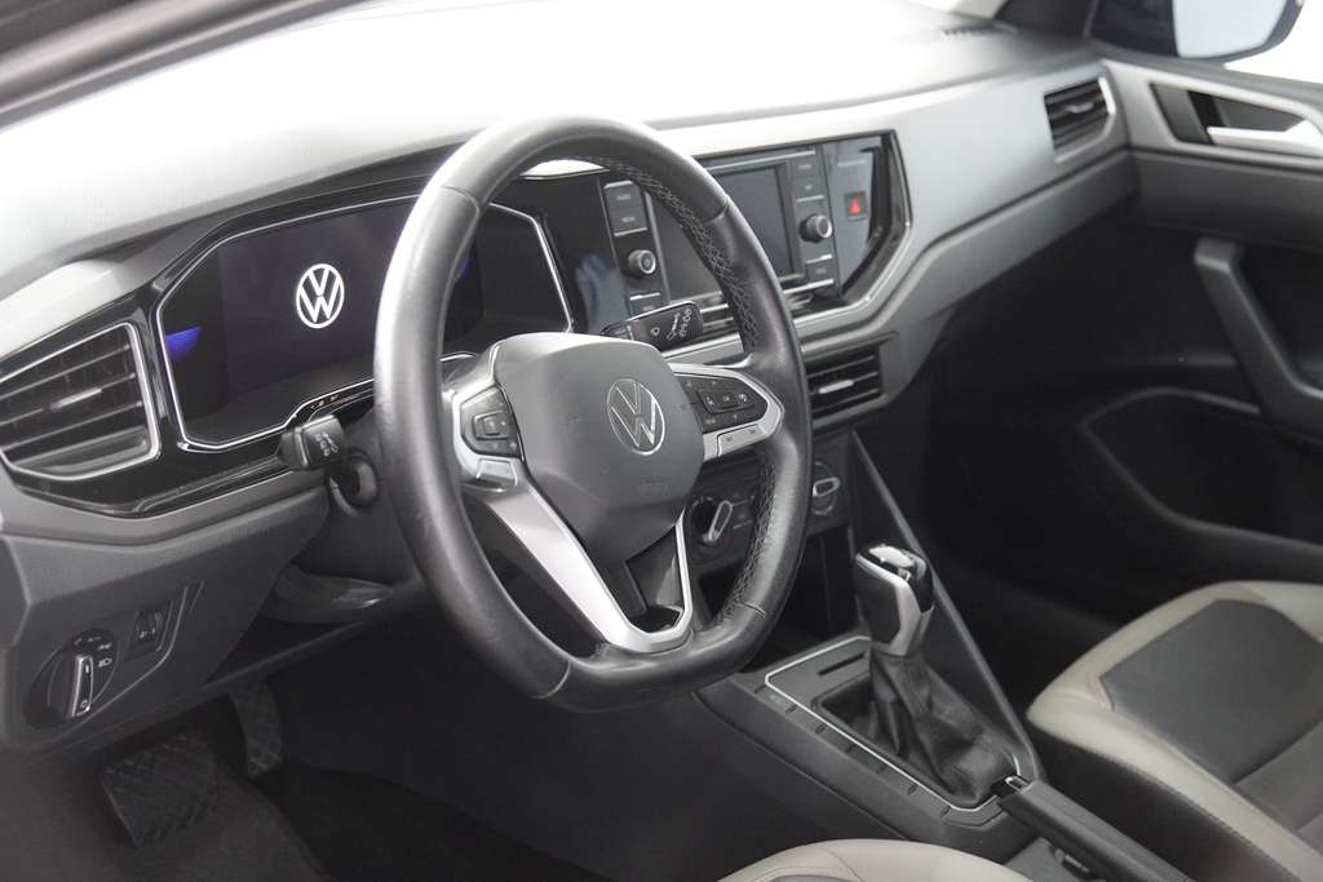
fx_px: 2095
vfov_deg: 23.8
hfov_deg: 35.0
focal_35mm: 57
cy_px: 441
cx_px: 662
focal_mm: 38
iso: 4000
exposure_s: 1/160
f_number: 2.8
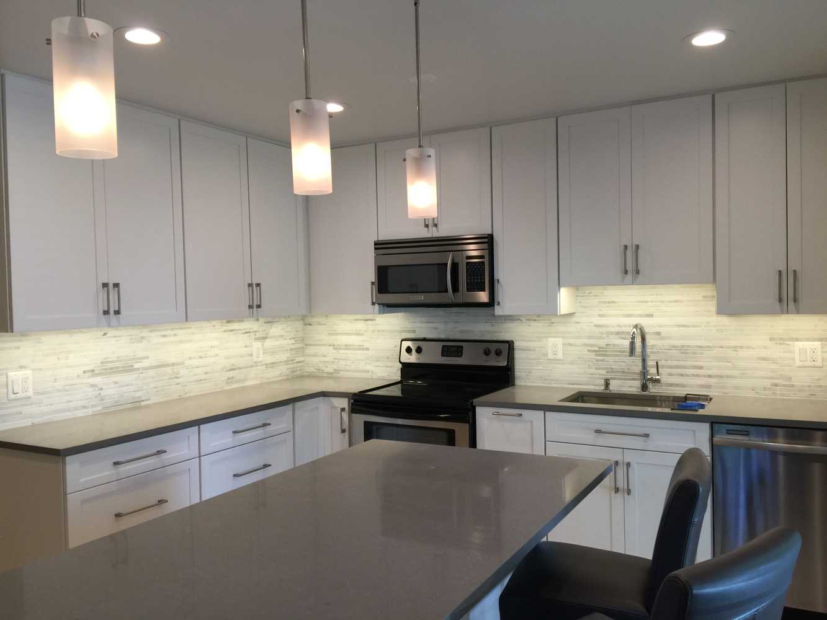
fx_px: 693
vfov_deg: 48.2
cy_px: 310
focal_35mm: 29
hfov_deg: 61.7
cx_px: 414
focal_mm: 4.15
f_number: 2.2
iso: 40
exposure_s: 1/30
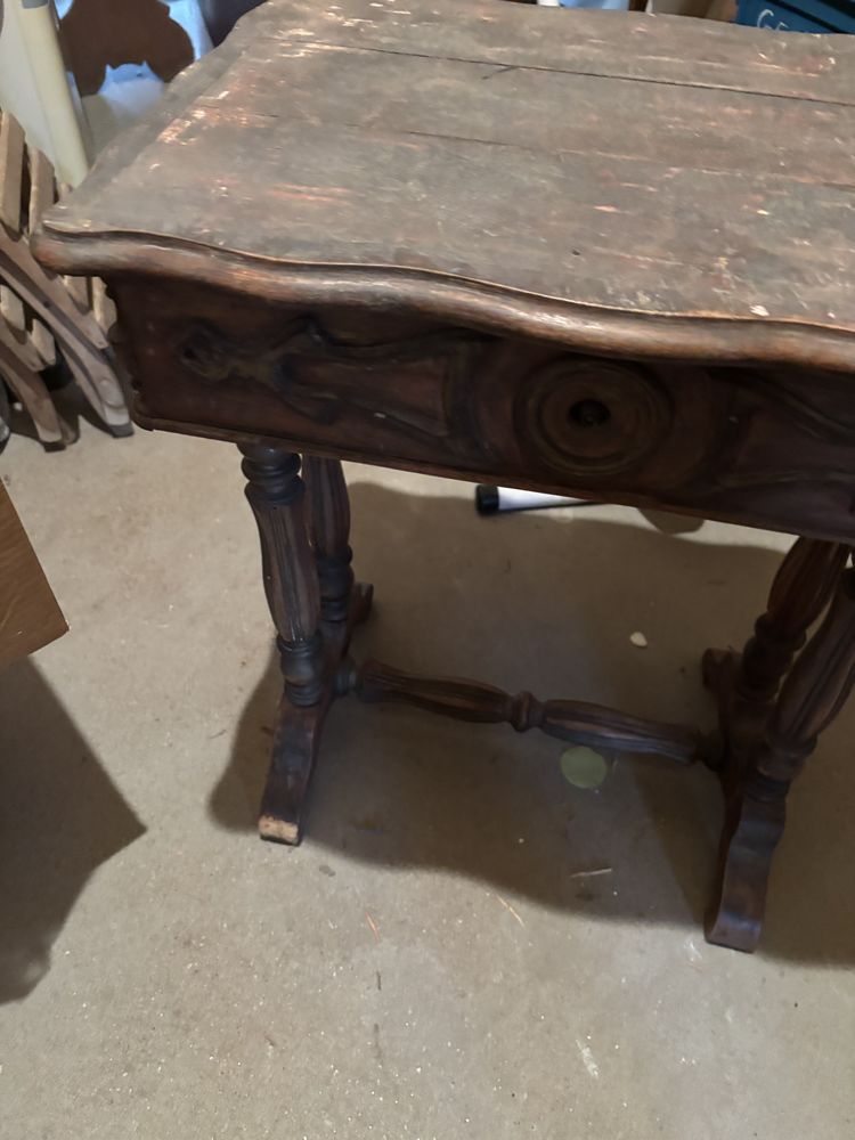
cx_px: 428
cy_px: 570
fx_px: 856
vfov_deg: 67.3
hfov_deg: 53.1
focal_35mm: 26
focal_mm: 5.96
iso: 800
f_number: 1.6
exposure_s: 1/25
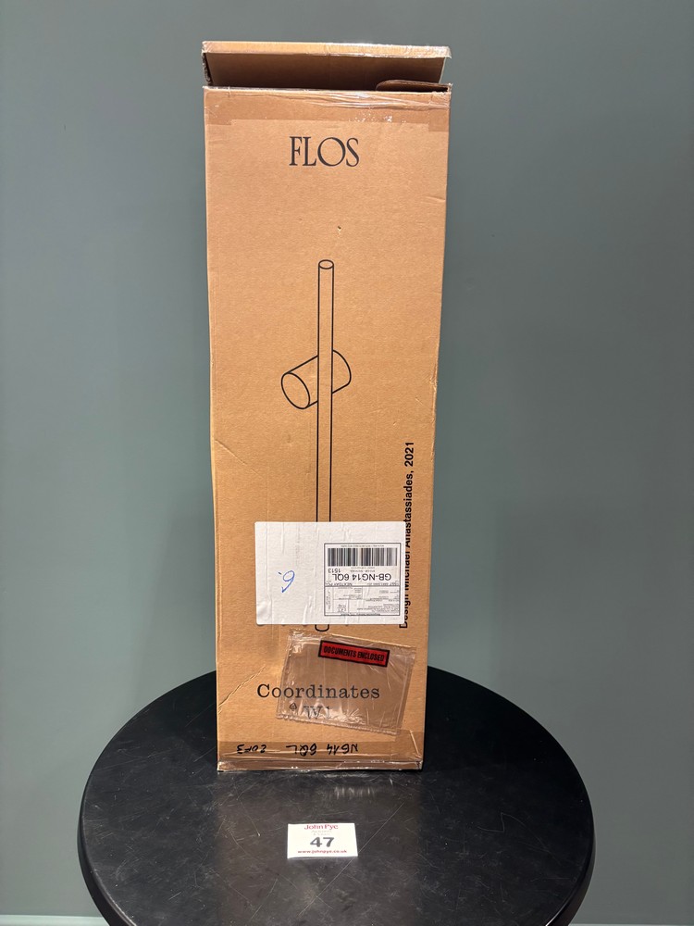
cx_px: 347
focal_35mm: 26
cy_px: 463
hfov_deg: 53.1
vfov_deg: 67.3
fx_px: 695
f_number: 1.6
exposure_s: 1/50
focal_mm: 5.96
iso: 160
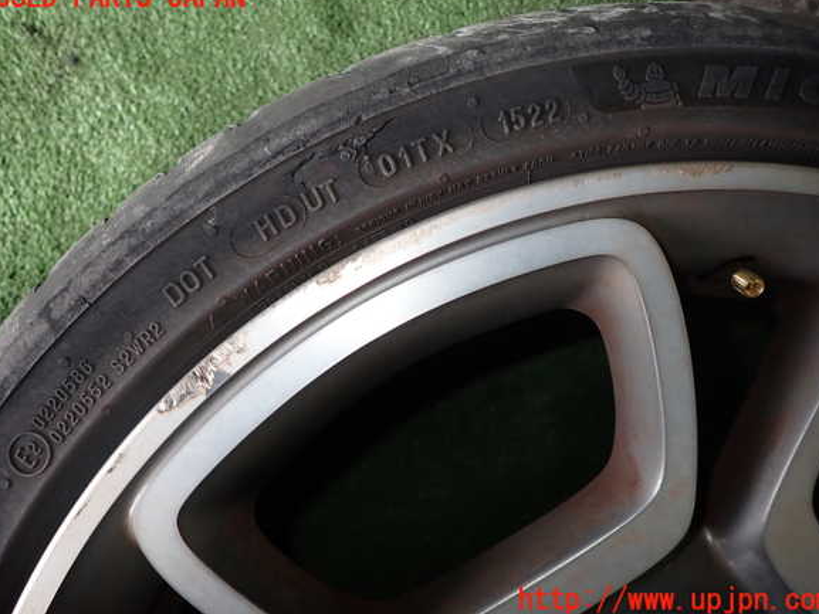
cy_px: 299
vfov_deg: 53.1
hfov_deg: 67.3
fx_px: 615
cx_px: 413
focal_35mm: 26
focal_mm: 4.5
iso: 200
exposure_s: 1/30
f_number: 5.6
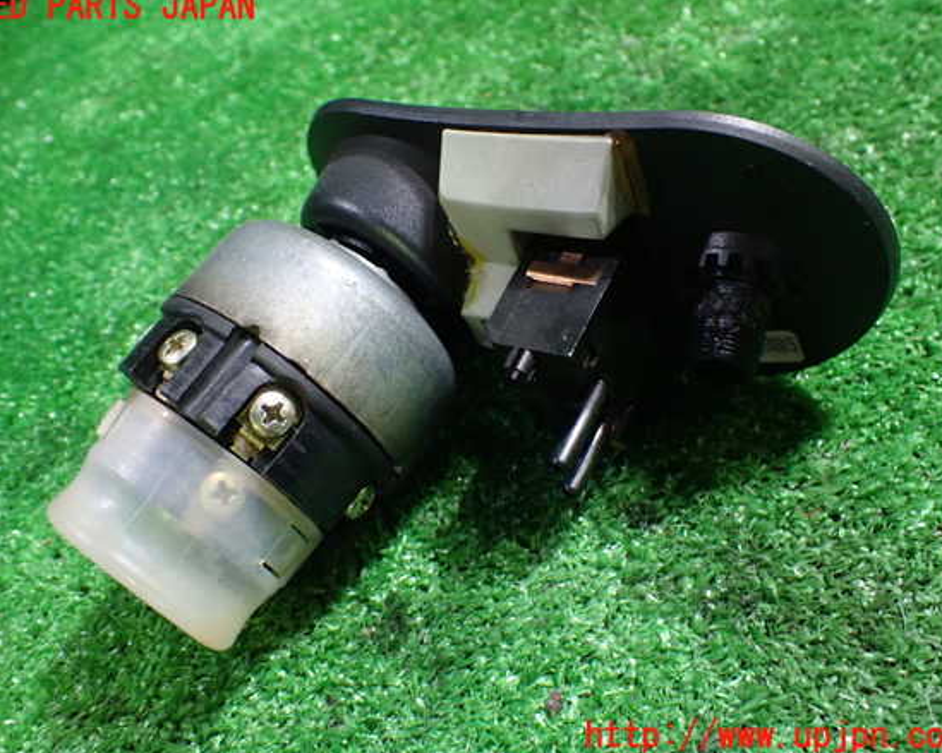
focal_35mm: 32
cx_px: 458
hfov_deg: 55.7
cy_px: 372
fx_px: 892
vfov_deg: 45.8
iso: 800
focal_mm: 5.4
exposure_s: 1/60
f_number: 2.3
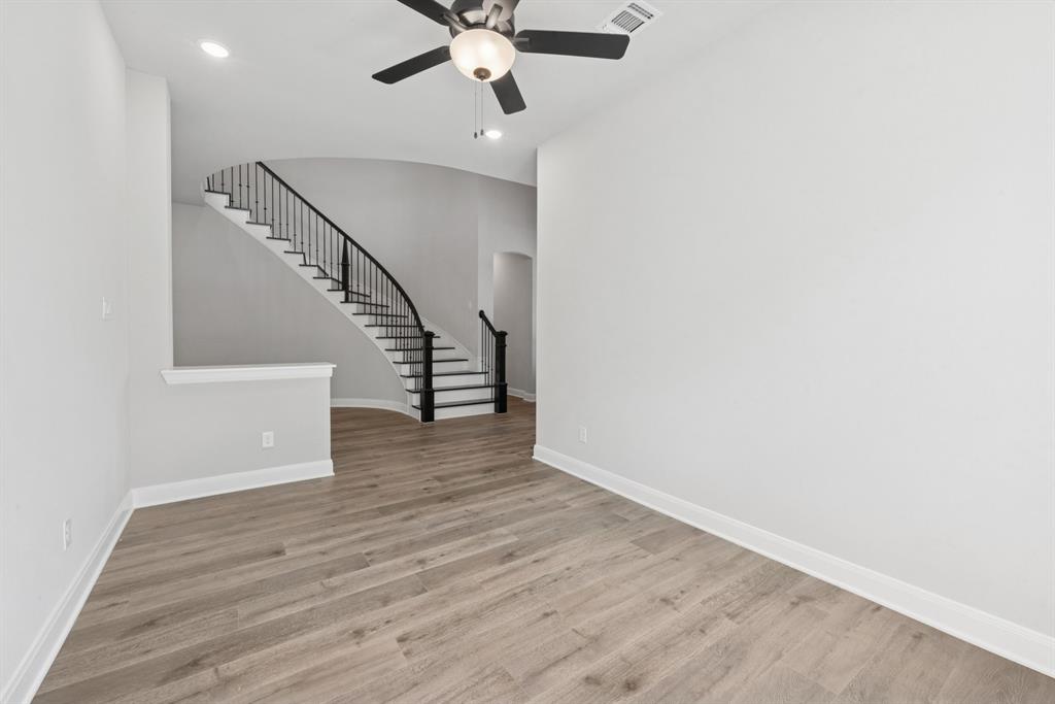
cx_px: 528
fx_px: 410
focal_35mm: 14
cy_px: 352
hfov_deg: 104.2
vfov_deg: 81.2
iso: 100
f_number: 16
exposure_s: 1/1.25
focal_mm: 14
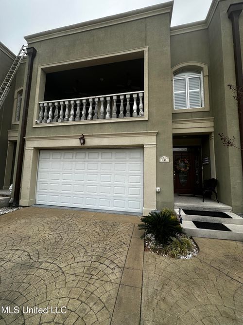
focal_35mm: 14
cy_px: 162
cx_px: 122
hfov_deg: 85.7
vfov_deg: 102.1
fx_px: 131
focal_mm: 2.22
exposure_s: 1/647
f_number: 2.2
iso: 40
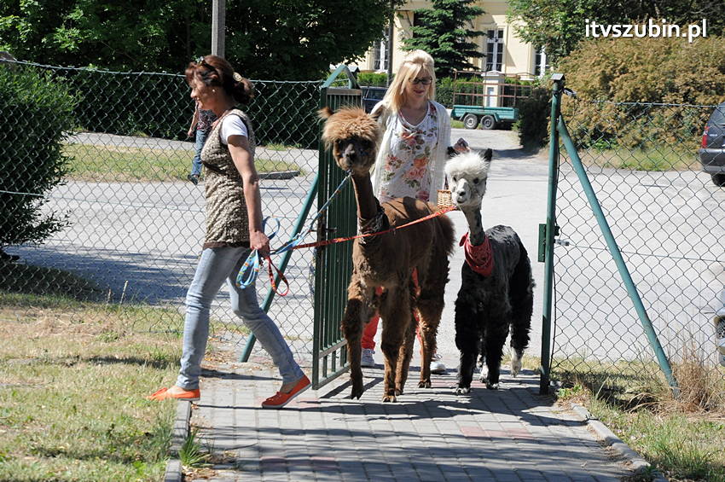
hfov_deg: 16.1
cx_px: 362
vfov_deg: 10.7
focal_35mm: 128
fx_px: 2565
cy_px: 241
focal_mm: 85
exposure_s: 1/1000
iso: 800
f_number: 9
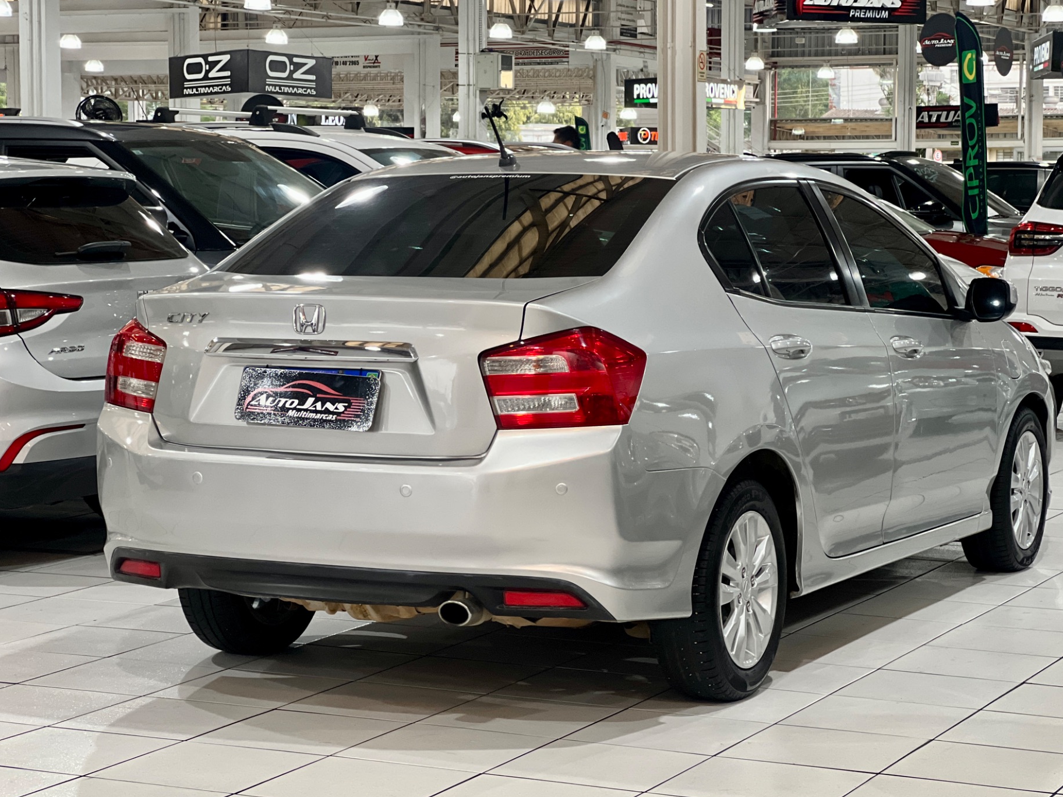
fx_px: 2487
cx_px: 549
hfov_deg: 24.1
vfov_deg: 18.2
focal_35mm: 81
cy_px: 382
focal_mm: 9
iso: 320
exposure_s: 1/40
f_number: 2.8
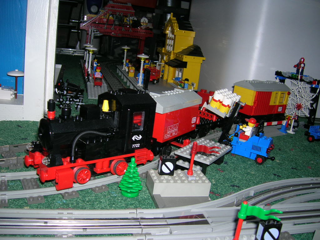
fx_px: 314
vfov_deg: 41.8
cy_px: 120
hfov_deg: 54.0
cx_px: 160
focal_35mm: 34
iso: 50
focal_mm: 5.7
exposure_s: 1/60.1
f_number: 2.9
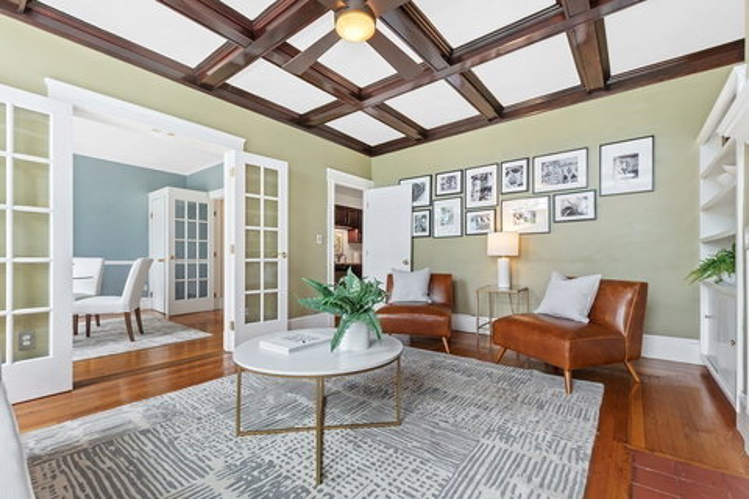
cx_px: 374
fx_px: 312
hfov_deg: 100.4
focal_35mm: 15
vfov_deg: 77.3
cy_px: 250
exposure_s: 1/80
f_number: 4.5
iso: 200
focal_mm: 10
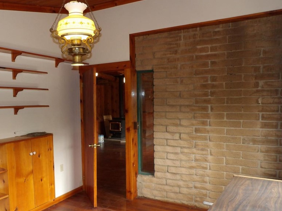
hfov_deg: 55.8
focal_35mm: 32
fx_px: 261
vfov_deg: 44.1
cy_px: 117
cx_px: 98
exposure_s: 1/33
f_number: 3.2
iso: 200
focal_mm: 4.3
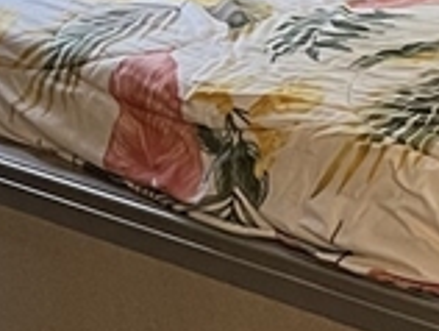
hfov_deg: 12.1
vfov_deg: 9.0
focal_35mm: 162
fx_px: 2058
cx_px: 117
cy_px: -164
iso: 640
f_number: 1.6
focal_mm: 5.1
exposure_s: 1/40
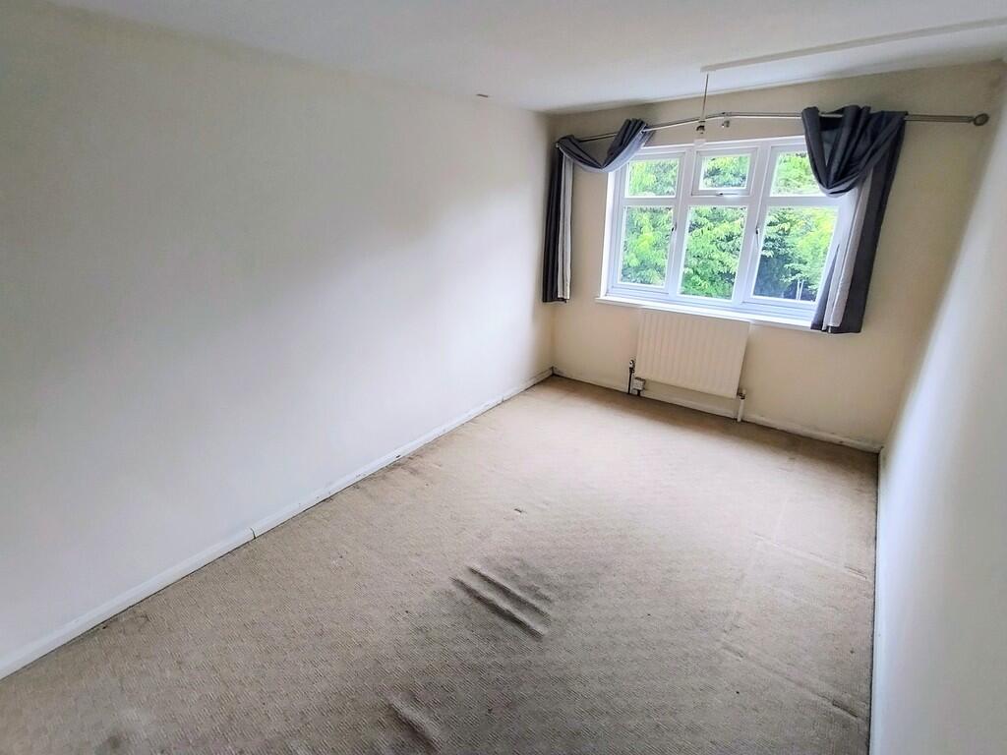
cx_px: 504
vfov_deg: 78.1
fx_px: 465
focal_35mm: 16
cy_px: 378
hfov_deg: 94.5
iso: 192
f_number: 2.2
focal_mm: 1.66
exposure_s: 1/25
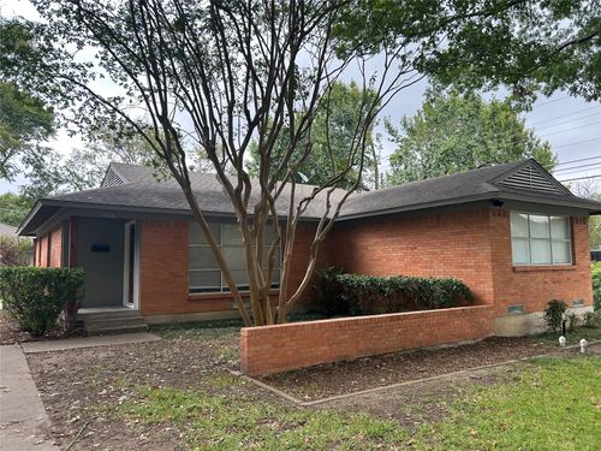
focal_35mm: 26
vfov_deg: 53.1
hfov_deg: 67.3
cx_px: 300
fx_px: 451
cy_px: 226
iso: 40
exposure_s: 1/183
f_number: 1.5
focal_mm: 5.7
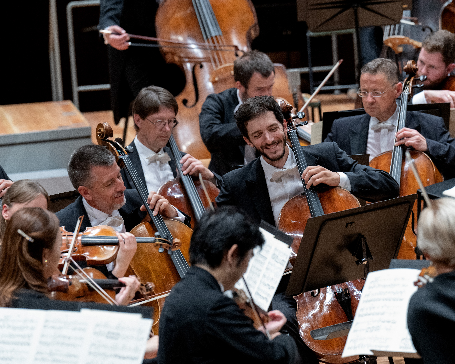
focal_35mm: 237
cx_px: 214
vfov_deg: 6.5
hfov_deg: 8.2
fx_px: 3192
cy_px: 178
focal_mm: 200
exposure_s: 1/200
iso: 3200
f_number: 4
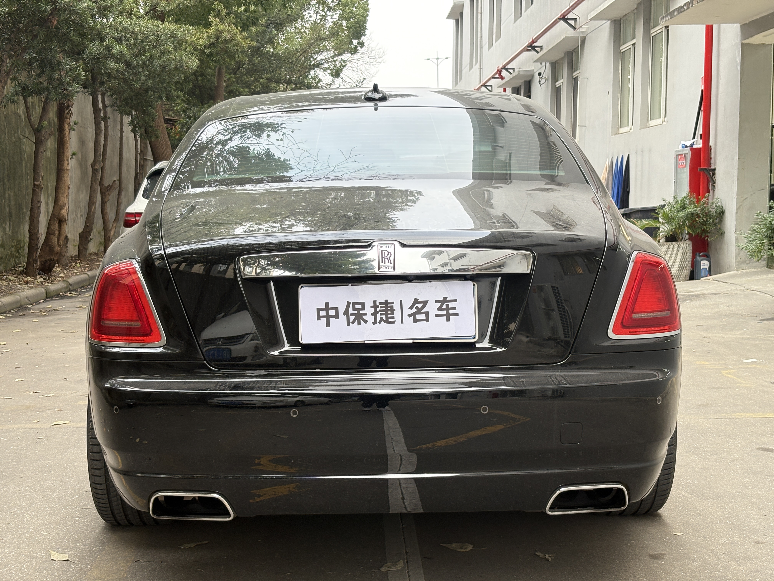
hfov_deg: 36.8
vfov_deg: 28.0
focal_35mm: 52
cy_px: 290
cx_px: 387
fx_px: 1163
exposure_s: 1/81
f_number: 1.6
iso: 50
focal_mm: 5.96
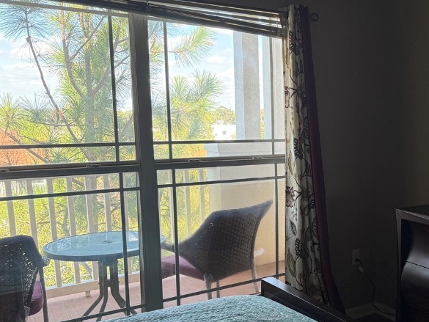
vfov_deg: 34.2
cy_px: 198
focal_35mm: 42
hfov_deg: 42.3
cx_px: 357
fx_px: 521
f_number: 1.78
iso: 200
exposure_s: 1/181
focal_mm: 6.76
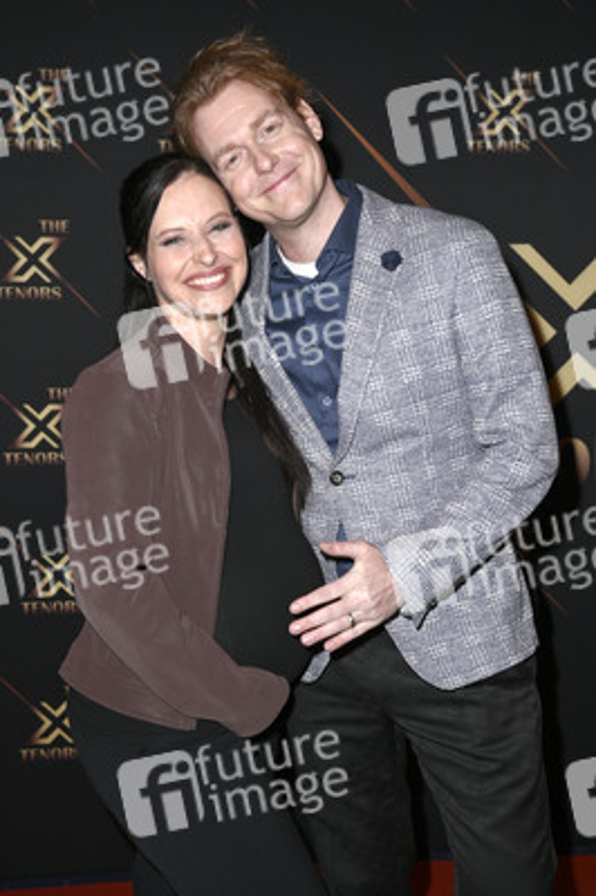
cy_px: 448
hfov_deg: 25.9
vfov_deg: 38.2
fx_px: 1293
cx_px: 298
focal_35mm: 52
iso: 125
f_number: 5
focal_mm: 52
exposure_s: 1/200
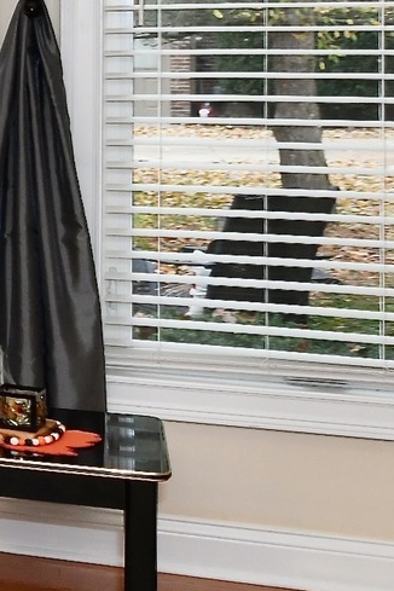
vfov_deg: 22.6
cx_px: -638
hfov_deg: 11.7
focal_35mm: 88
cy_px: 68
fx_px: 1445
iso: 640
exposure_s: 1/60
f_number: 6.3
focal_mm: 14
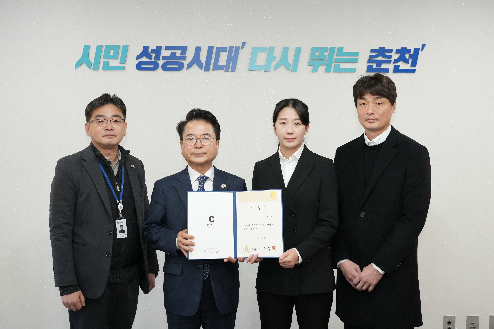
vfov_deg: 26.5
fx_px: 700
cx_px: 247
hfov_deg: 38.9
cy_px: 164
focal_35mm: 51
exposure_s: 1/320
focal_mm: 51
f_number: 5.6
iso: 5000
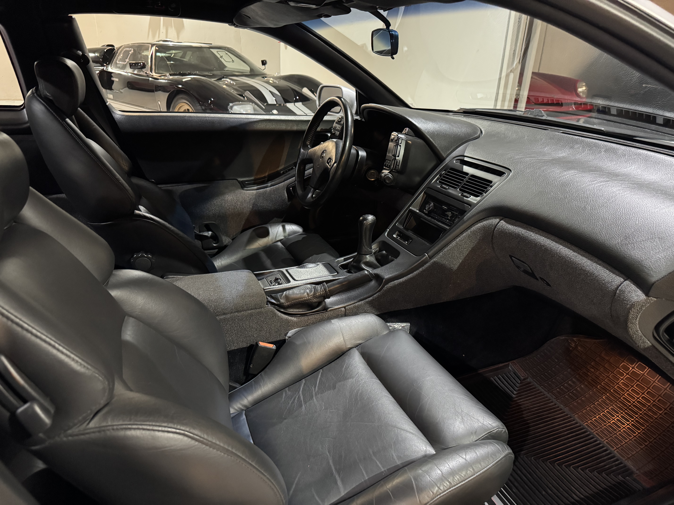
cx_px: 337
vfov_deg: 56.8
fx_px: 467
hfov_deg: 71.6
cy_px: 252
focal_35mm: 24
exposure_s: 1/30
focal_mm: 6.76
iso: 800
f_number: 1.78
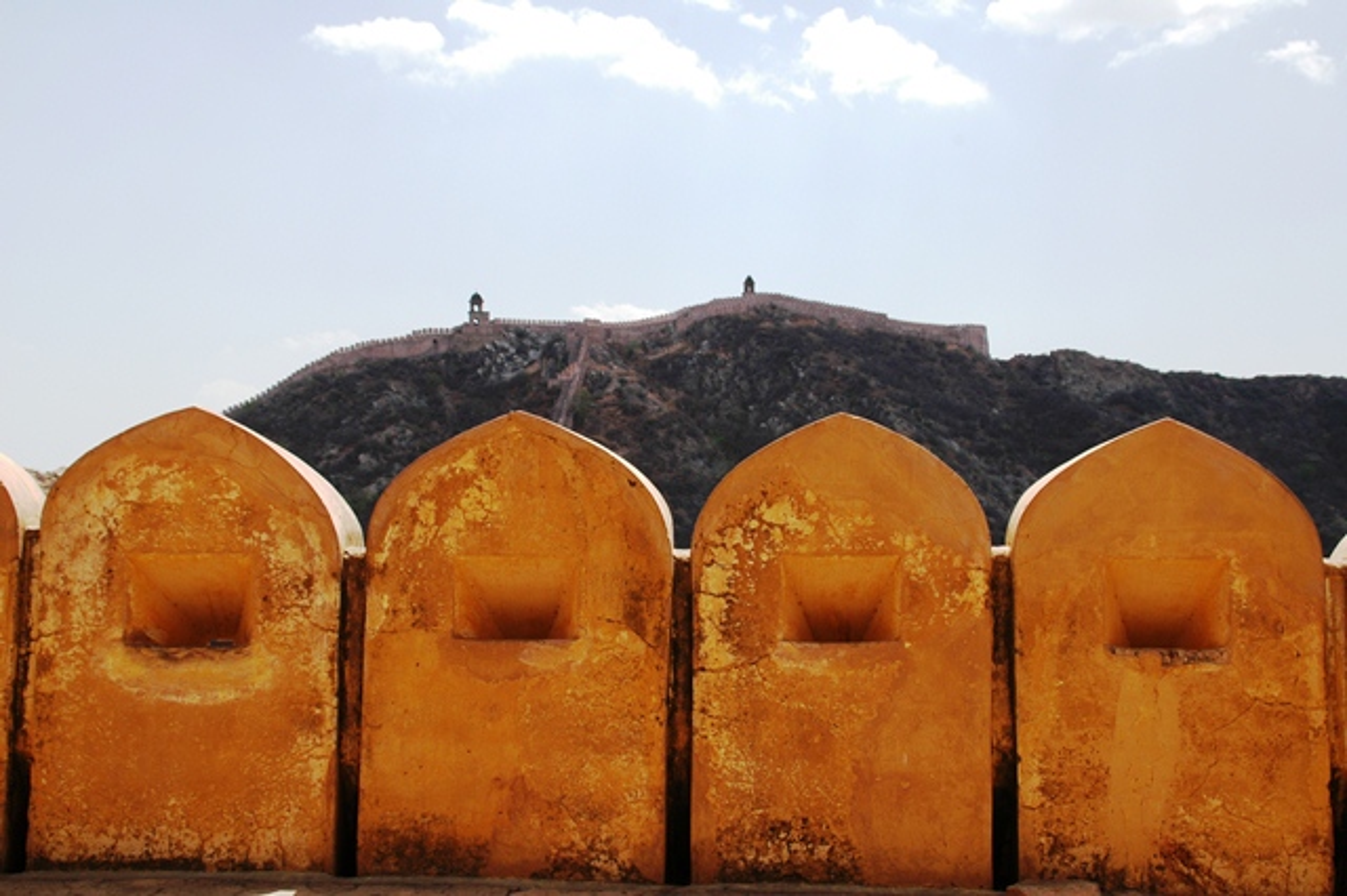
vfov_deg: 28.0
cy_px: 448
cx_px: 674
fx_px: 1795
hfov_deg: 41.1
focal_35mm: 48
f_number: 10
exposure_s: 1/320
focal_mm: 32
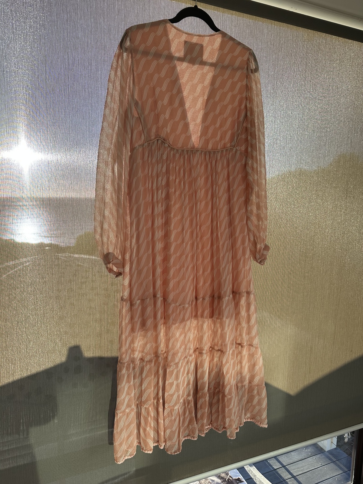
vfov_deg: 71.6
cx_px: 182
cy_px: 242
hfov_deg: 56.8
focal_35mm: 24
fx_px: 336
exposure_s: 1/193
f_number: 1.78
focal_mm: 6.86
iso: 80
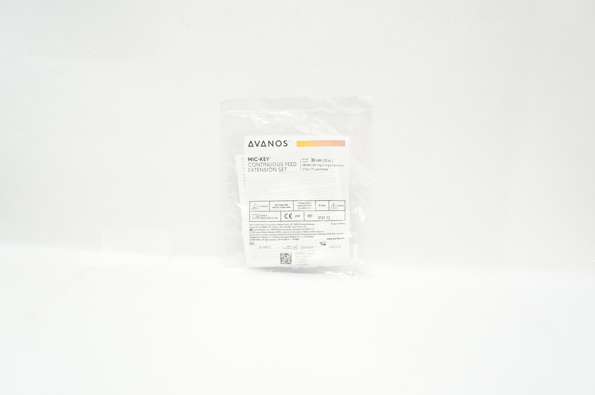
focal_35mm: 27
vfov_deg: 47.8
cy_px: 198
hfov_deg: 67.4
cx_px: 298
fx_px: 446
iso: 800
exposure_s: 1/60
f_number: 6.3
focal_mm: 18
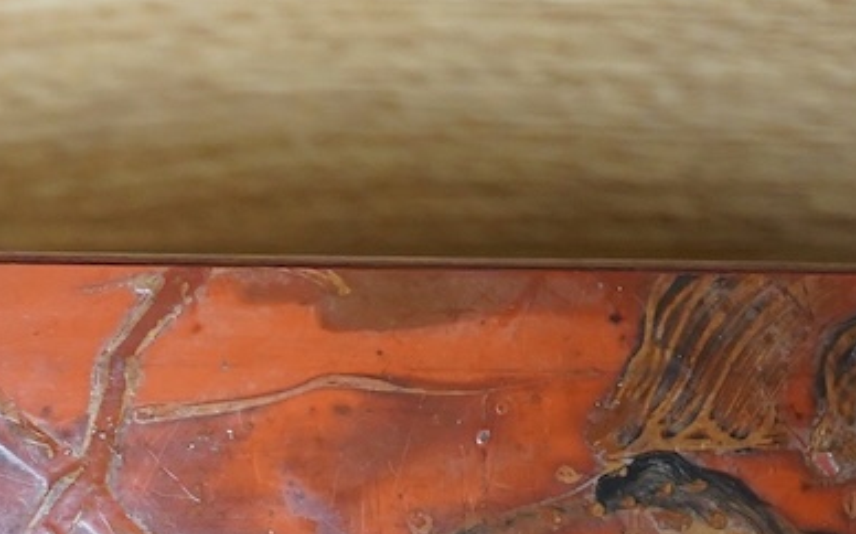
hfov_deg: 15.0
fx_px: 3101
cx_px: -255
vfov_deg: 9.8
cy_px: 565
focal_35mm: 133
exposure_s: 1/160
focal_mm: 30
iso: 2500
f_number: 5.6
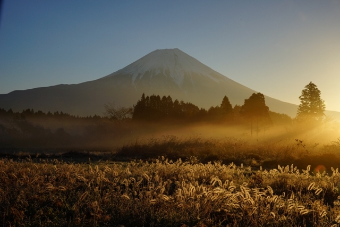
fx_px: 472
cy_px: 114
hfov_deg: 39.6
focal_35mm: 50
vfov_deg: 27.0
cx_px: 170
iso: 100
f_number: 22
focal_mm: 50
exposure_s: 1/30
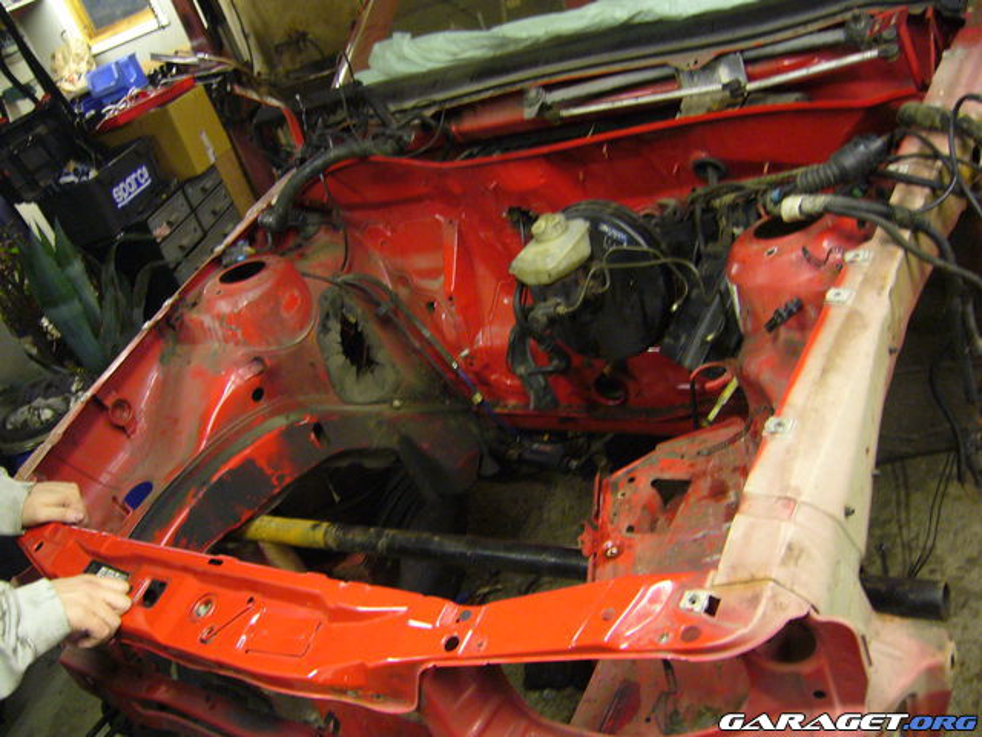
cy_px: 368
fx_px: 993
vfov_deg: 40.7
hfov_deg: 52.6
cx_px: 491
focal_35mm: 35
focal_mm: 5.8
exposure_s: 1/8
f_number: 2.8
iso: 200
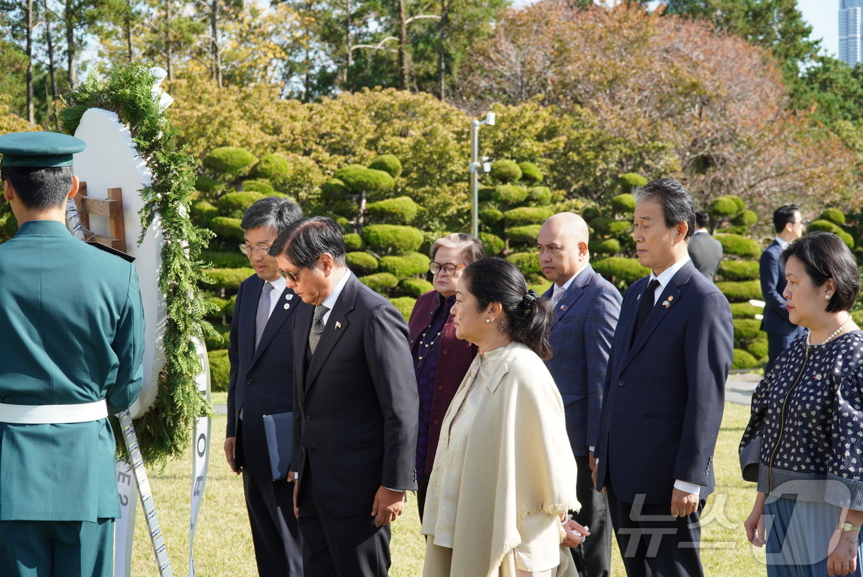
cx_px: 432
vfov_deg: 22.1
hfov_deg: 32.6
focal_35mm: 62
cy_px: 288
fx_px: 1475
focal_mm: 41
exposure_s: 1/250
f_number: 5
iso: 100
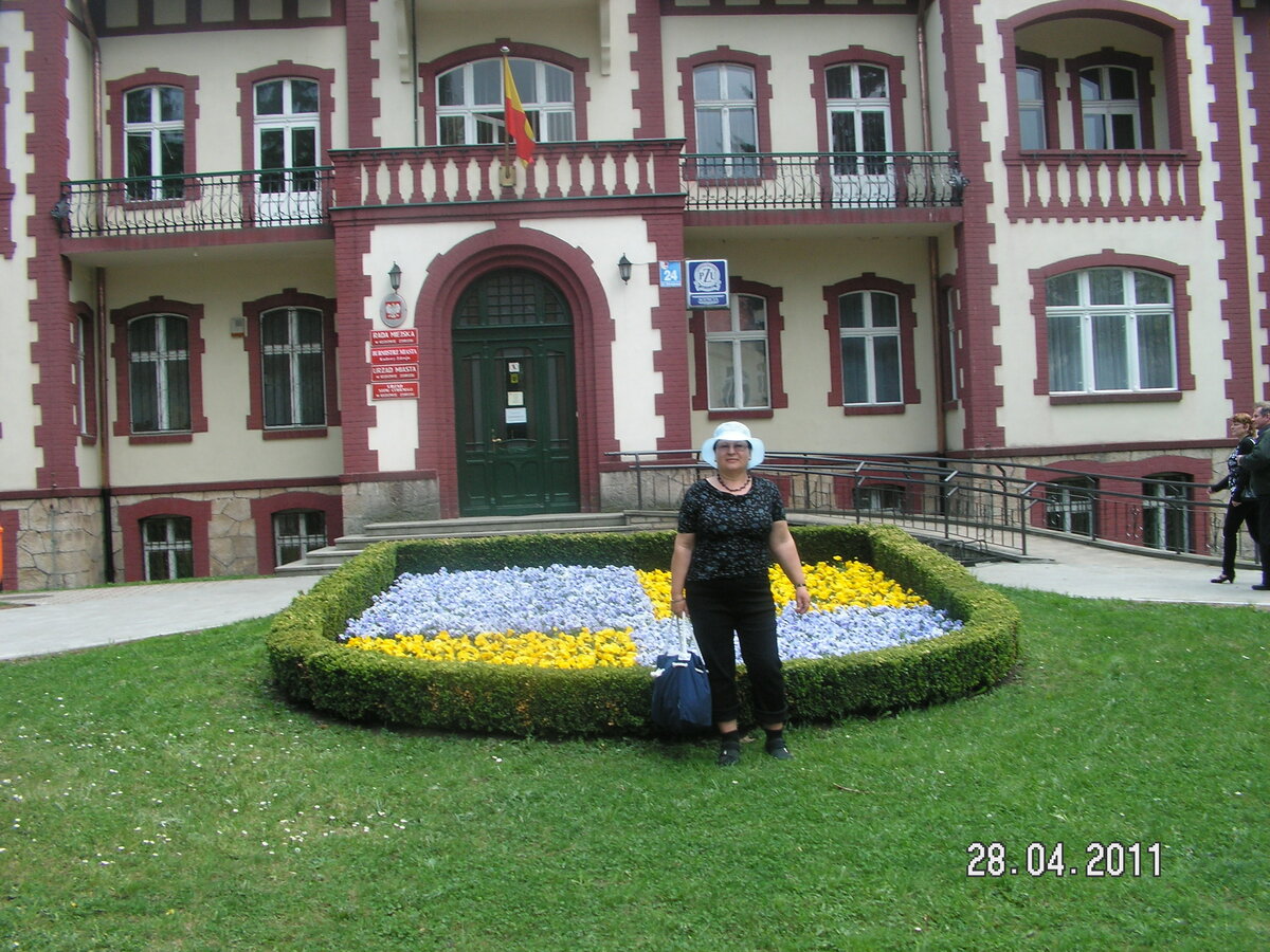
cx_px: 635
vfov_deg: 39.7
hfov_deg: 51.4
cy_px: 476
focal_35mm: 36
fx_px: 1321
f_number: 4.8
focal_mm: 6
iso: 50
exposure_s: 1/60
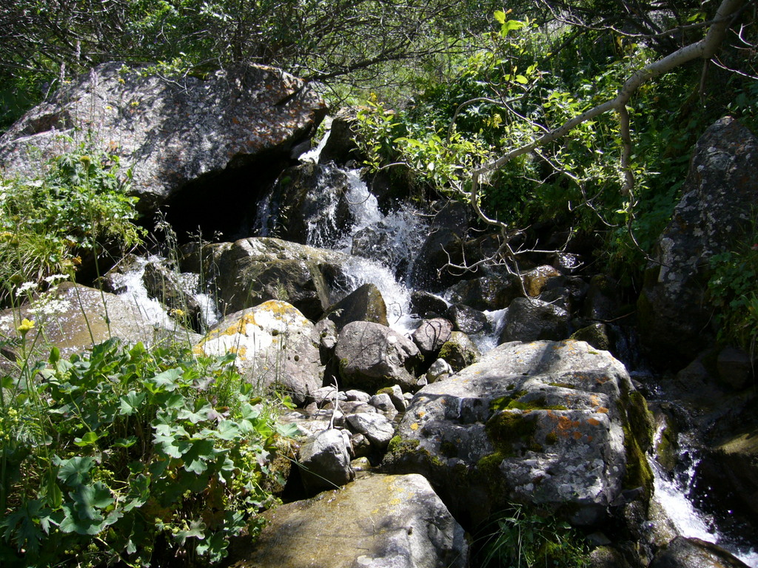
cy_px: 284
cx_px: 379
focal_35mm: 35
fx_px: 766
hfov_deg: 52.6
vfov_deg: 40.7
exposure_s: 1/500
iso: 80
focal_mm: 5.8
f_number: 2.8
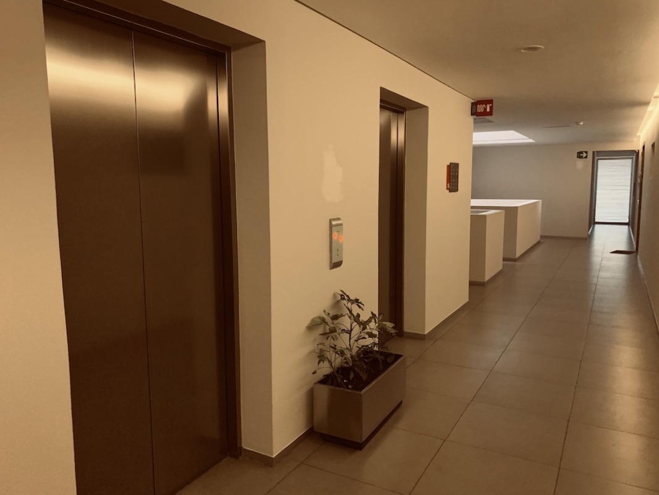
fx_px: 495
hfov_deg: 67.3
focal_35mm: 26
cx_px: 330
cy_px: 248
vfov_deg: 53.1
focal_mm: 4.25
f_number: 1.8
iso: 640
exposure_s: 1/30
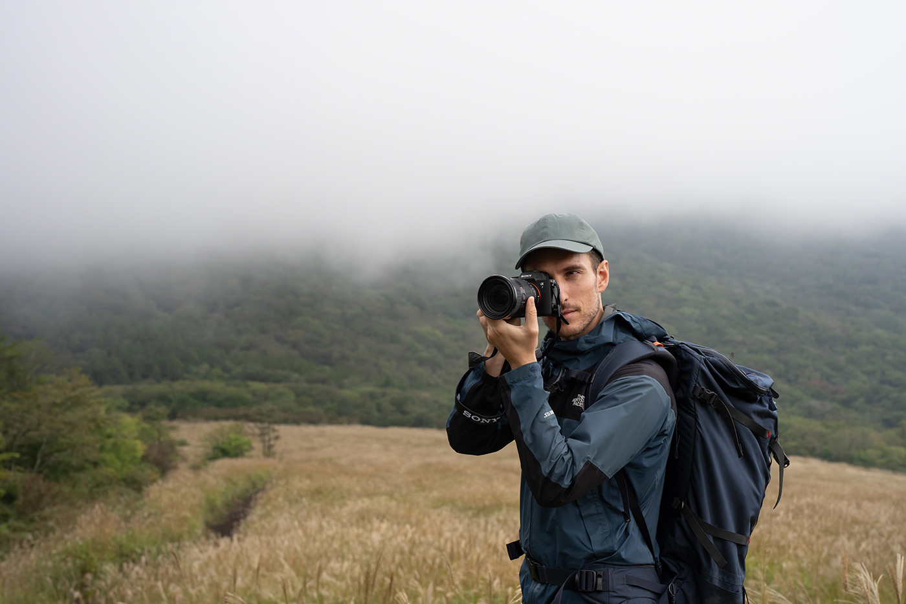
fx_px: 1258
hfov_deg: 39.6
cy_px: 302
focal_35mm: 50
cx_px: 453
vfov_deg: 27.0
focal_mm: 50
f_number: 5.6
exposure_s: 1/640
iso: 400
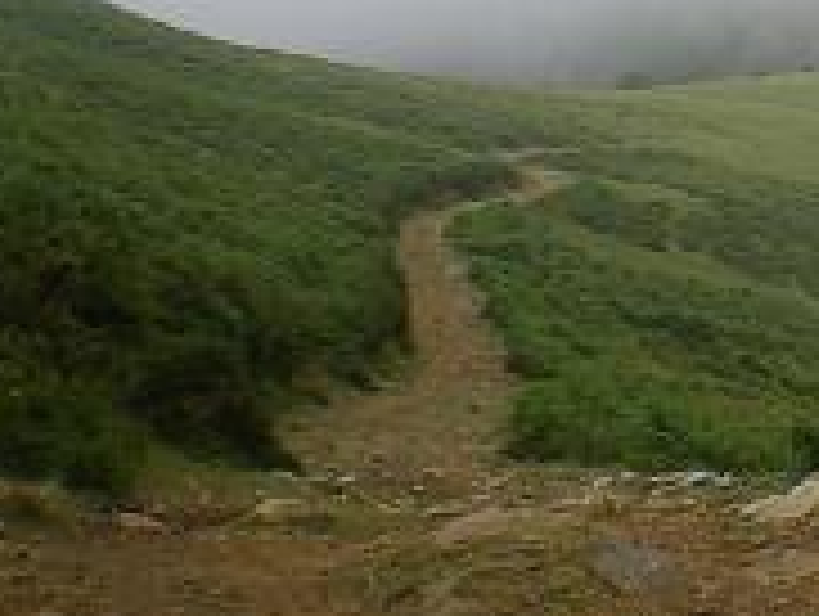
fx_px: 2606
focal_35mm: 110
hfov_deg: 17.2
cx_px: 940
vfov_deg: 13.4
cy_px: 63
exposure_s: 1/400
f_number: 4.6
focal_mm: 6.3
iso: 64
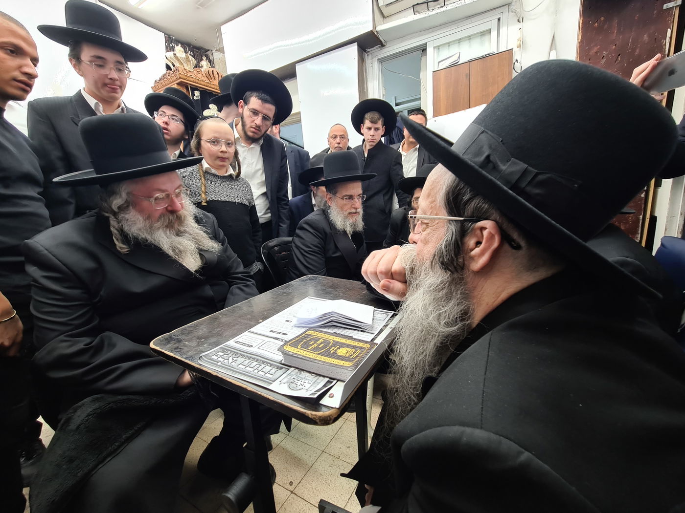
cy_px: 256
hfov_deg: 106.2
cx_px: 342
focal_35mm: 13
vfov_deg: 89.9
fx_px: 257
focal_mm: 2.22
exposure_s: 1/50
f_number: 2.2
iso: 64
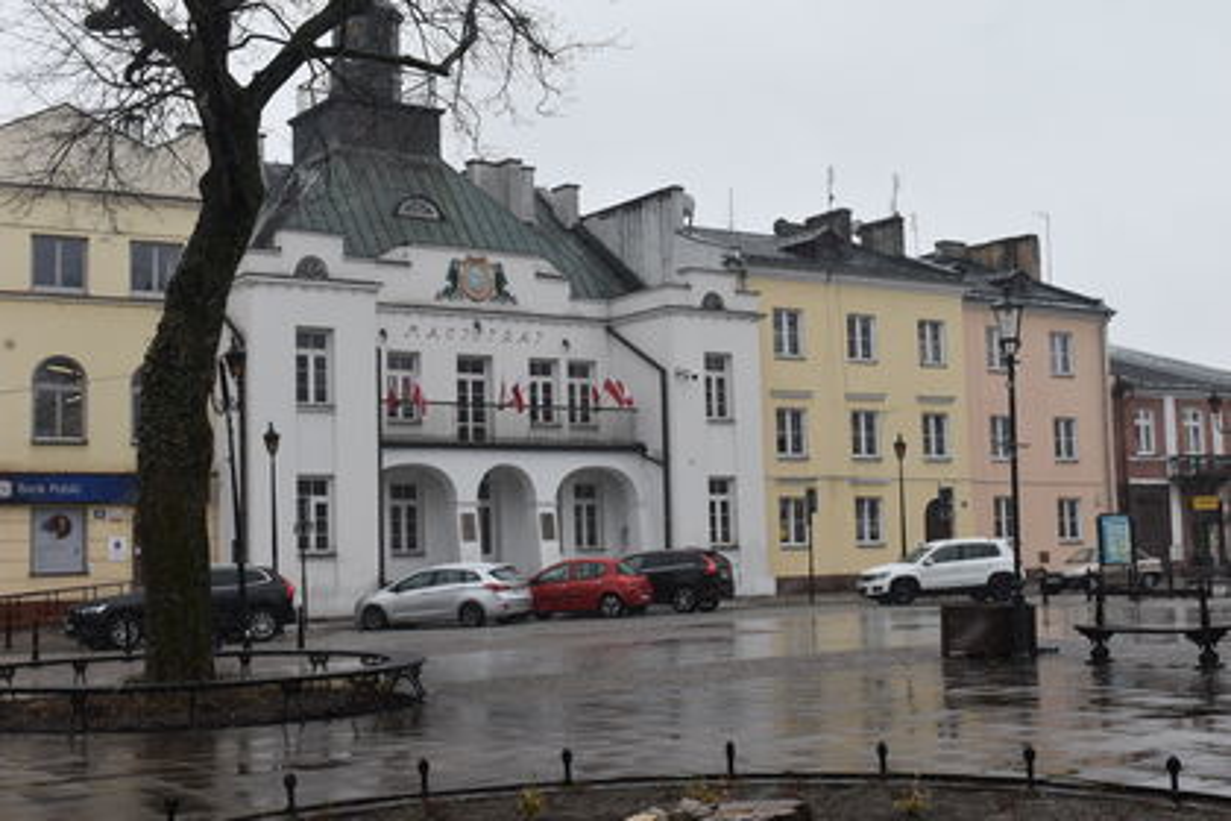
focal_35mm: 48
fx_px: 1641
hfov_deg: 41.1
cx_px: 616
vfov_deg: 28.1
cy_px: 410
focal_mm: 32
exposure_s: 1/250
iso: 360
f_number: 8
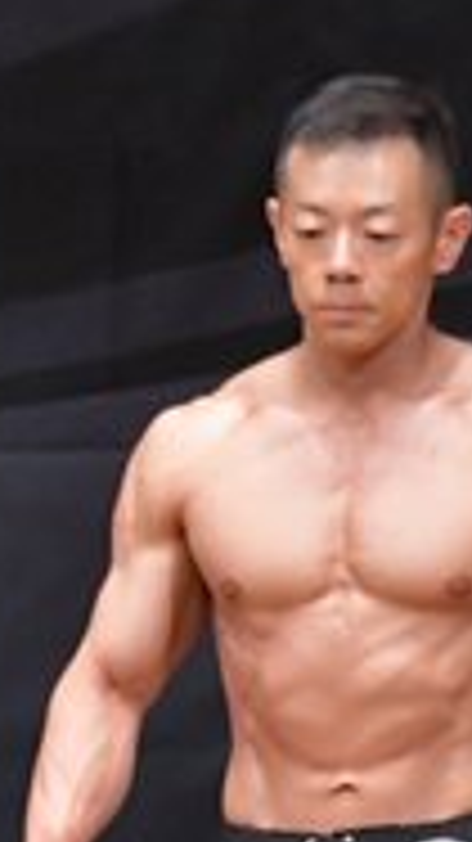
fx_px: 27605
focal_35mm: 1239
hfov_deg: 1.0
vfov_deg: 1.7
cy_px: 896
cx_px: 92
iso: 6400
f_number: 5.6
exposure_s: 1/400
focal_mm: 190
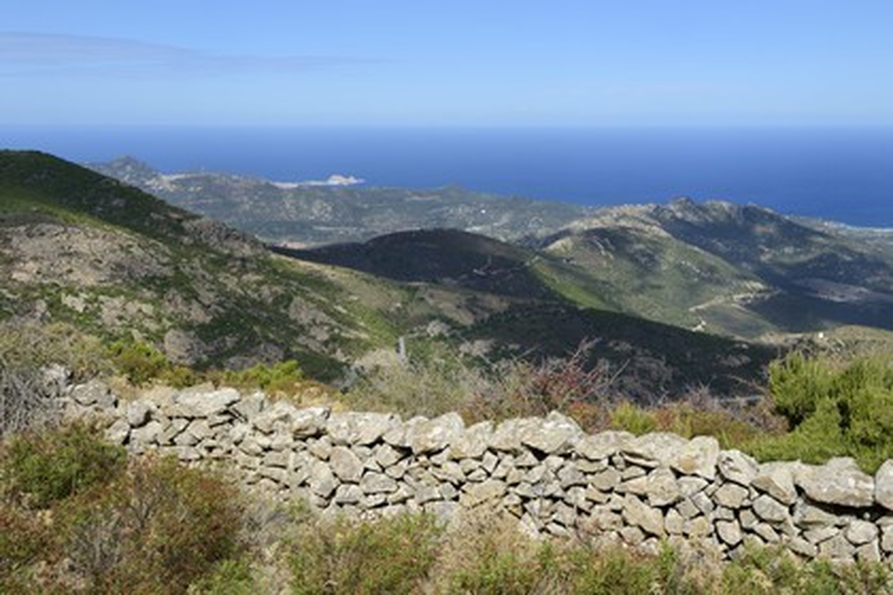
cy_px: 298
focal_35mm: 42
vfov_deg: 31.9
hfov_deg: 46.4
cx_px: 446
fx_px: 1042
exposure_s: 1/320
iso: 200
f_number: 11
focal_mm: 42
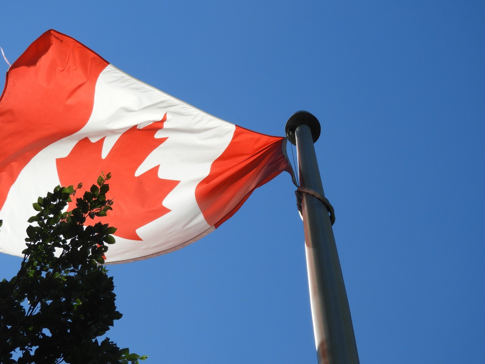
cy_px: 182
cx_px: 242
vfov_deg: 12.9
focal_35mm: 115
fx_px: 1611
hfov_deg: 17.1
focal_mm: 20.6
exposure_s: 1/800
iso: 100
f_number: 5
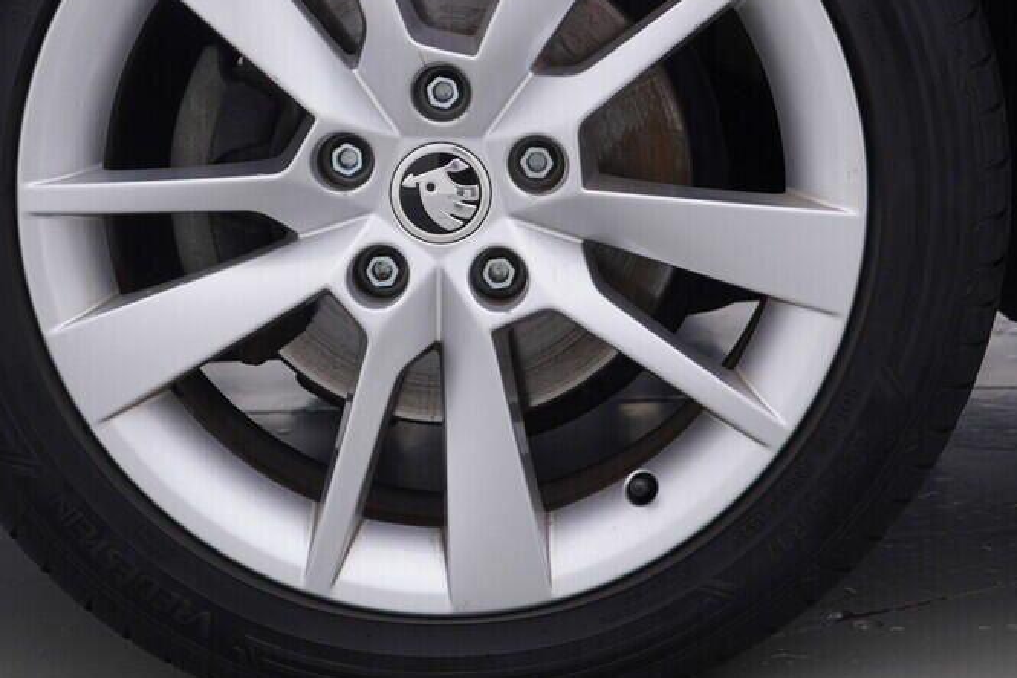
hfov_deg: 26.0
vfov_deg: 17.3
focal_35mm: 78
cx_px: 477
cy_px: 86
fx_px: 2203
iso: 125
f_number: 4
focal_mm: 24
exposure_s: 1/80
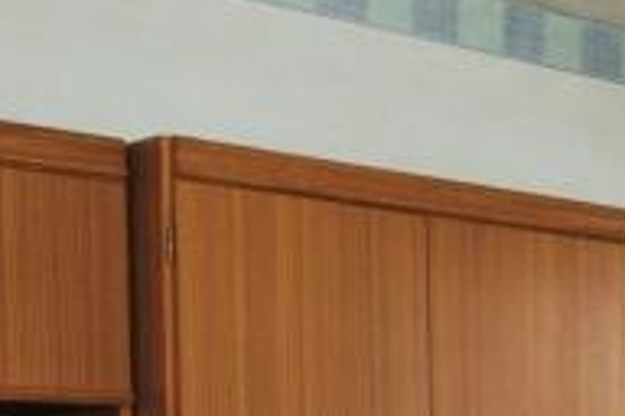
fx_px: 1667
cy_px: 840
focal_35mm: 96
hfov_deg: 17.8
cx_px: 1058
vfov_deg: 12.5
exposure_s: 1/100
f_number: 7.1
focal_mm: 12
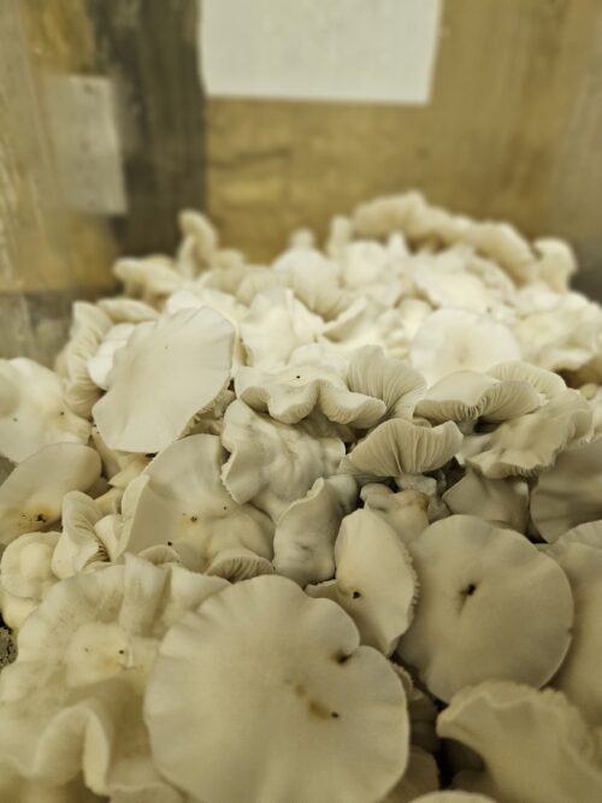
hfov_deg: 58.9
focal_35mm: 23
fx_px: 533
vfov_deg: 73.9
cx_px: 301
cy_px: 402
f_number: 1.8
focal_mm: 5.4
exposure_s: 1/120
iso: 250
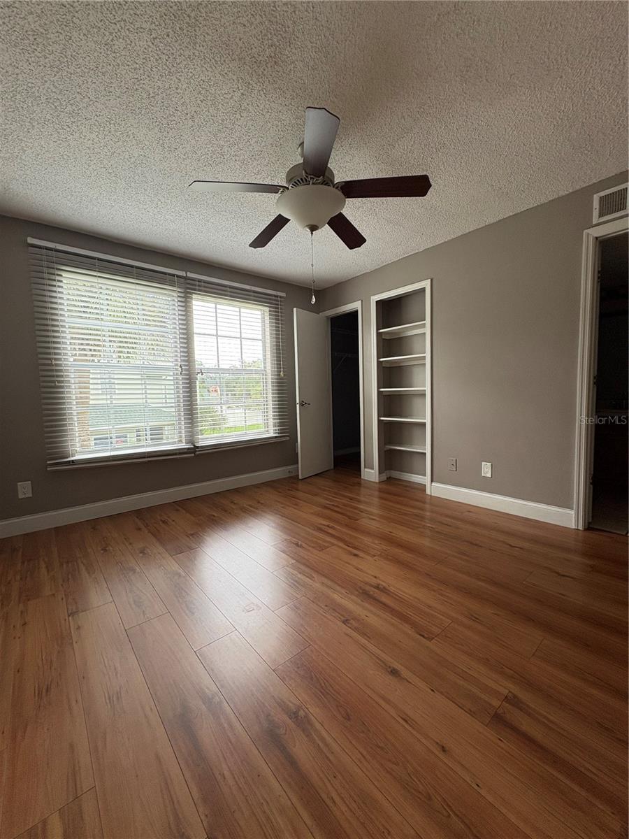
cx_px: 314
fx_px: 339
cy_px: 420
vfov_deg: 102.1
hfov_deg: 85.7
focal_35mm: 14
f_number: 2.2
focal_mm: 2.22
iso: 160
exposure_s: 1/99
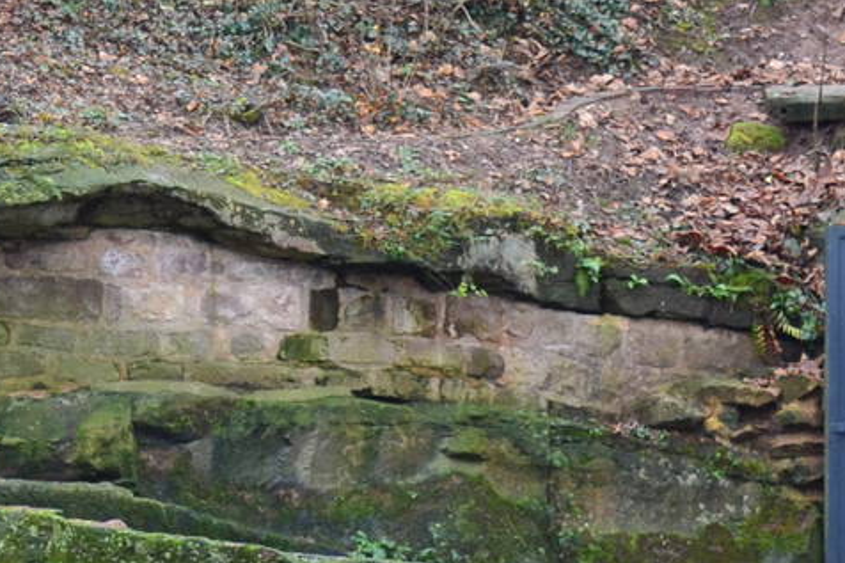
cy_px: 122
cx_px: -193
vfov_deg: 3.9
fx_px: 8282
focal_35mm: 353
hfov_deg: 5.8
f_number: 5.6
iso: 800
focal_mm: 70
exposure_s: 1/125
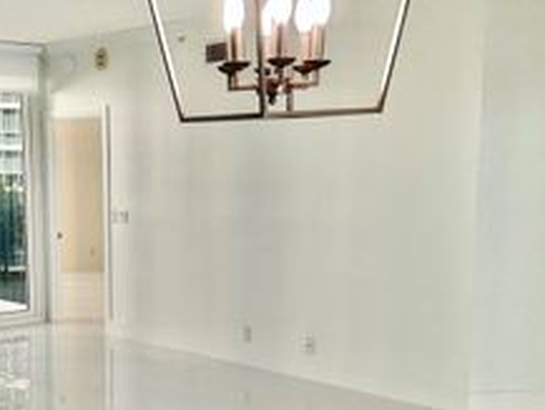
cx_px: 136
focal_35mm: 60
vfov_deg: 24.2
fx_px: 945
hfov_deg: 31.6
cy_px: 301
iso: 50
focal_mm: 5.7
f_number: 1.5
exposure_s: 1/184
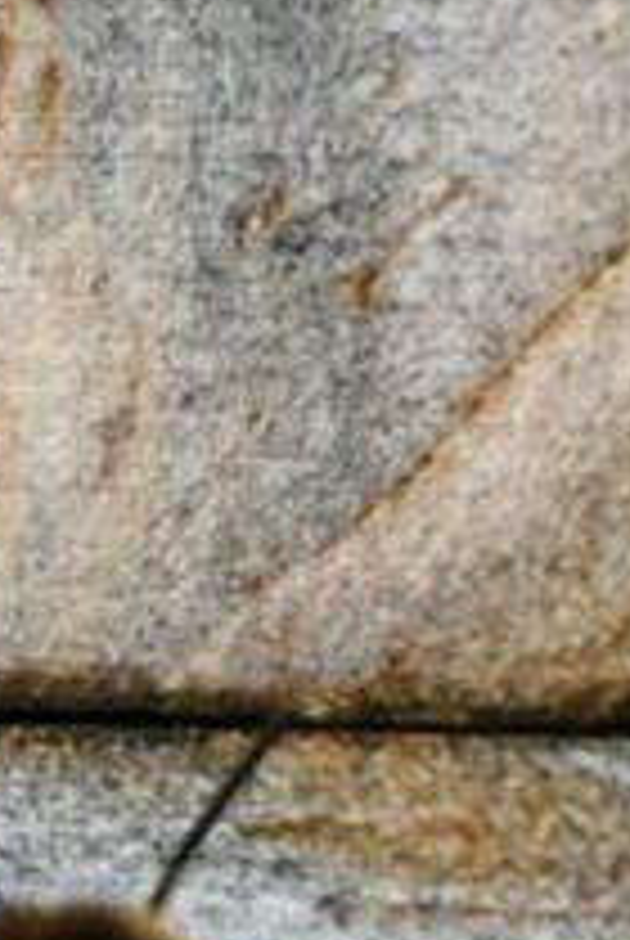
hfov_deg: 3.5
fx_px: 10308
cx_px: 286
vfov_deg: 5.1
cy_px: 2114
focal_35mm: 394
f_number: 6.3
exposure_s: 1/160
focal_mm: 50
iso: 400
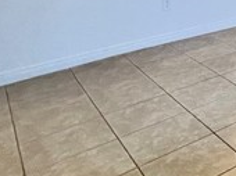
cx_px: 386
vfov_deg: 25.3
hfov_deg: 25.0
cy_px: -57
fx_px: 334
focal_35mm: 49
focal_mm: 1.57
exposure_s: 1/60
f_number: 1.8
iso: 640
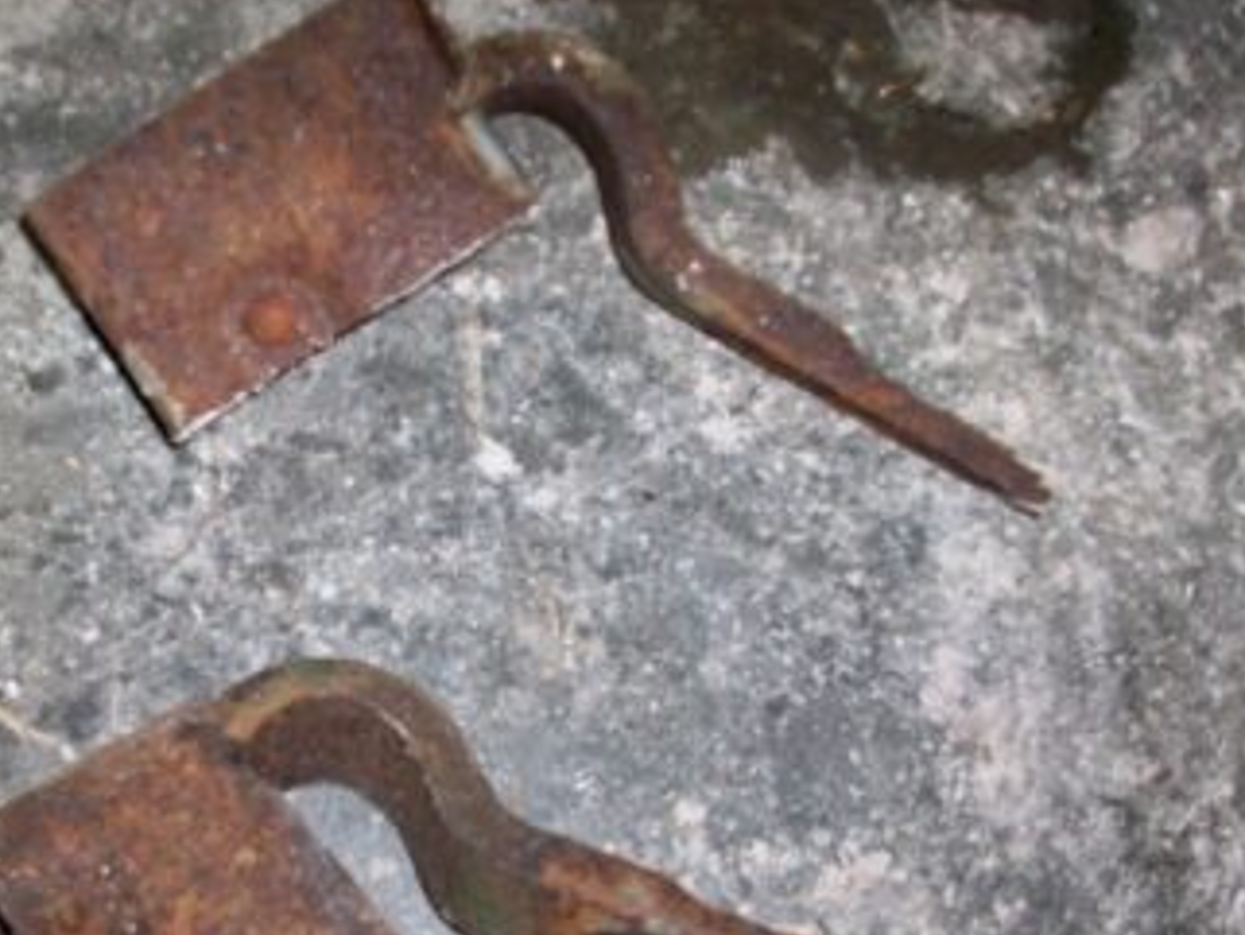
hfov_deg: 36.1
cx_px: 516
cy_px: 623
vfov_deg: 27.4
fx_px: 1907
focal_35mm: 53
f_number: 2.8
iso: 160
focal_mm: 5.7
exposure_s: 1/60
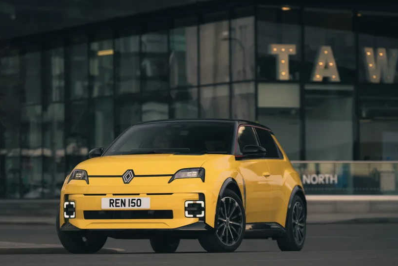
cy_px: 150
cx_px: 190
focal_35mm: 163
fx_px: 1803
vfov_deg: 8.4
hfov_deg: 12.6
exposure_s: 1/160
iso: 125
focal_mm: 124
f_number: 3.2
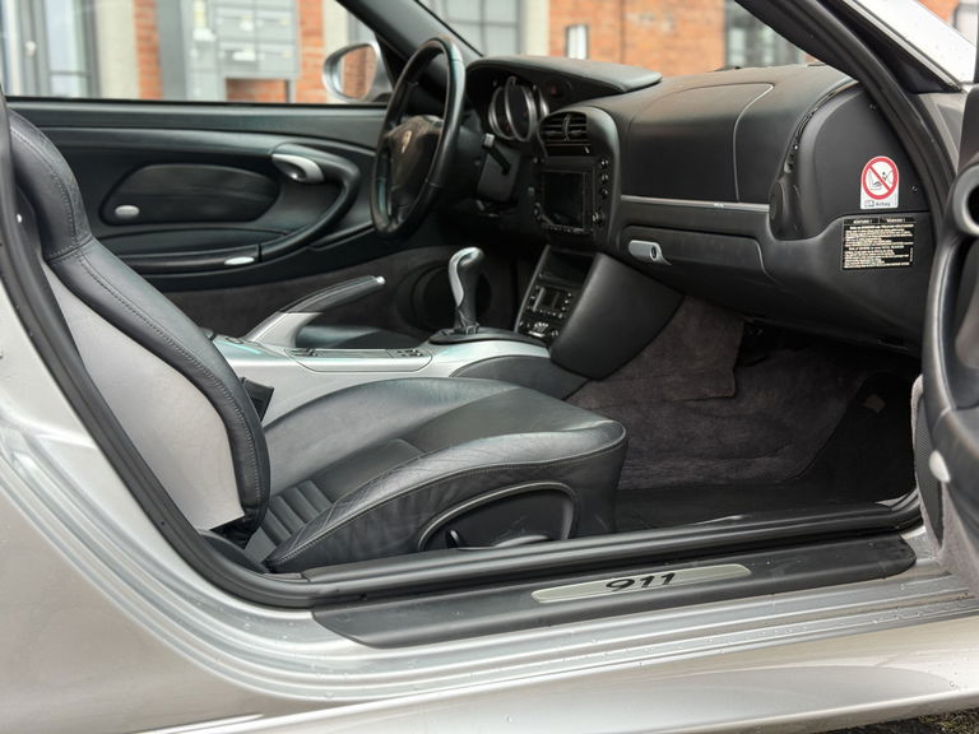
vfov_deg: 30.3
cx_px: 490
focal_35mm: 48
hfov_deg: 39.7
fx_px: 1358
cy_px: 367
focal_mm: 6.76
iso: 80
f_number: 1.78
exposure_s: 1/121
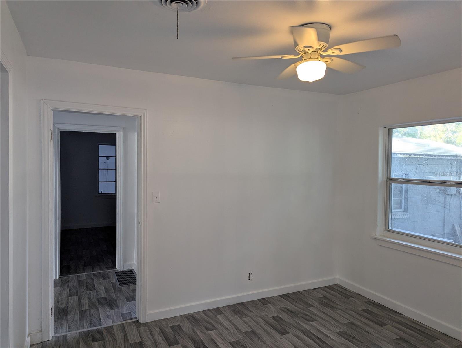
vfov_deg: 56.9
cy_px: 174
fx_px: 321
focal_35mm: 24
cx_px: 231
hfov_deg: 71.5
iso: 77
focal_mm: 6.81
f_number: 1.85
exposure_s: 1/111
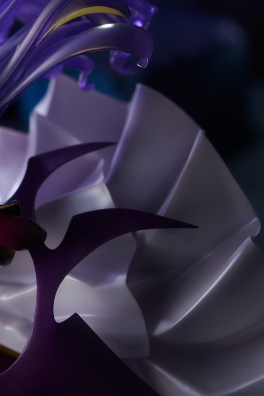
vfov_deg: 19.5
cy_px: 183
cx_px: -53
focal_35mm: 105
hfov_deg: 12.7
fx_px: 1155
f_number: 5
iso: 100
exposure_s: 1/100
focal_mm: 65
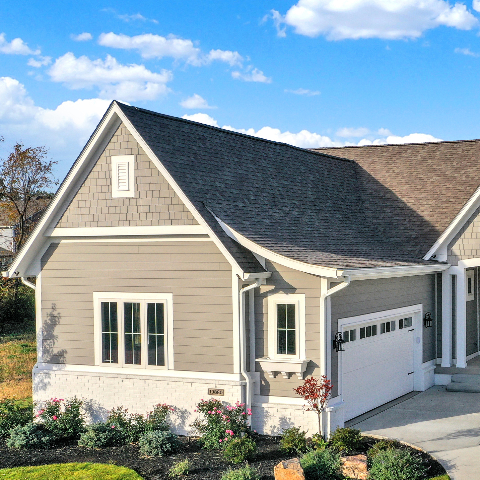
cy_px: 288
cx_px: 406
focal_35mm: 51
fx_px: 800
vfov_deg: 33.3
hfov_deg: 32.2
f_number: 6.3
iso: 100
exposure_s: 1/640
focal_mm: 10.26
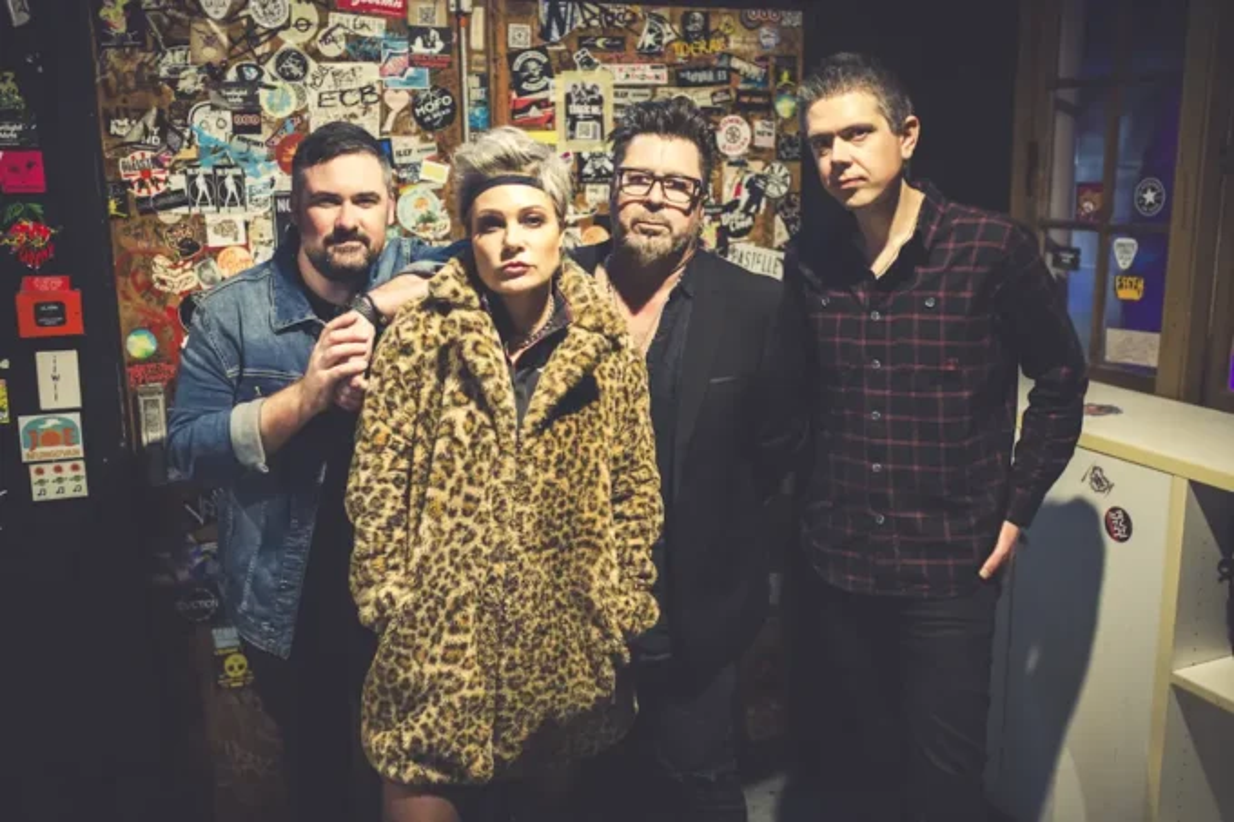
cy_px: 411
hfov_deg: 54.4
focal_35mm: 35
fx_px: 1199
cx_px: 617
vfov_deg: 37.8
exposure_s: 1/100
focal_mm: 35
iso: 6400
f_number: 2
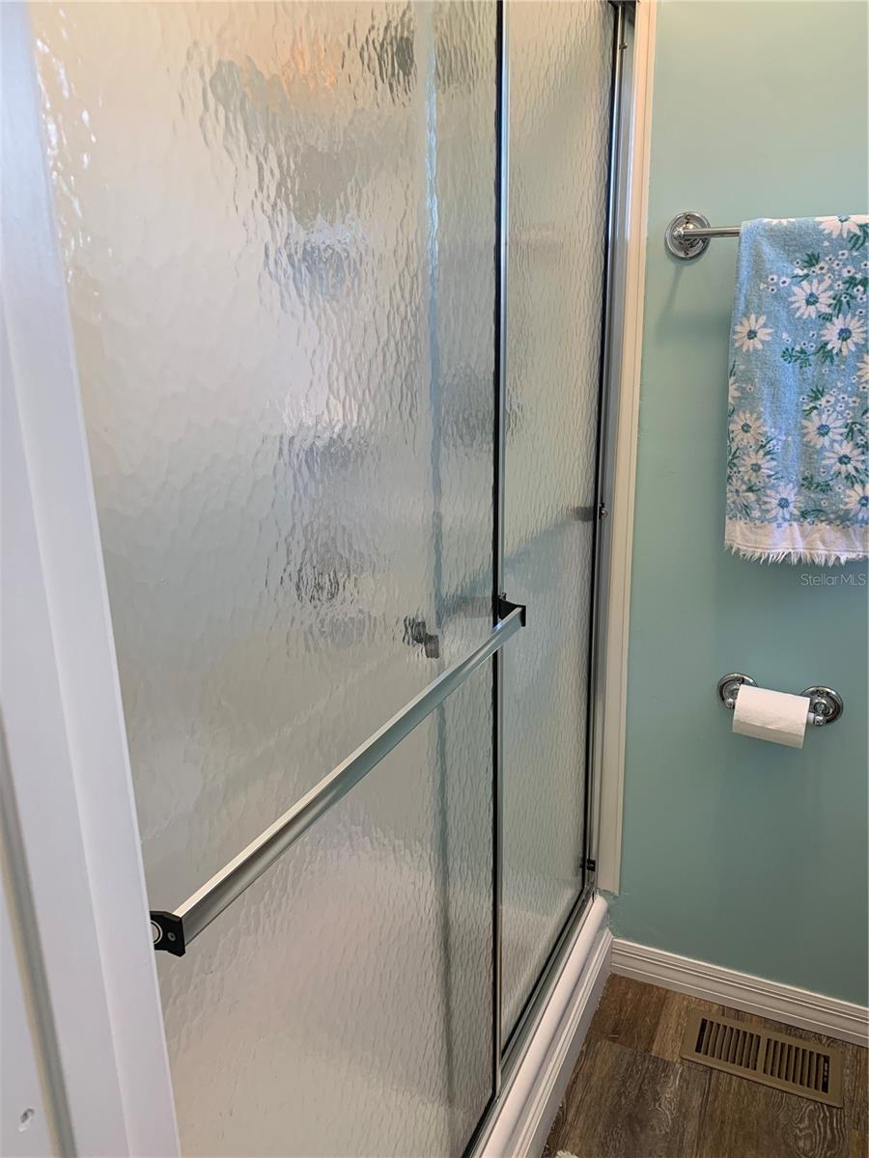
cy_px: 579
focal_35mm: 26
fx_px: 870
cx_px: 434
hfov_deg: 53.1
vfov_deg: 67.3
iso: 50
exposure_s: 1/60
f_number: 1.8
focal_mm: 4.25
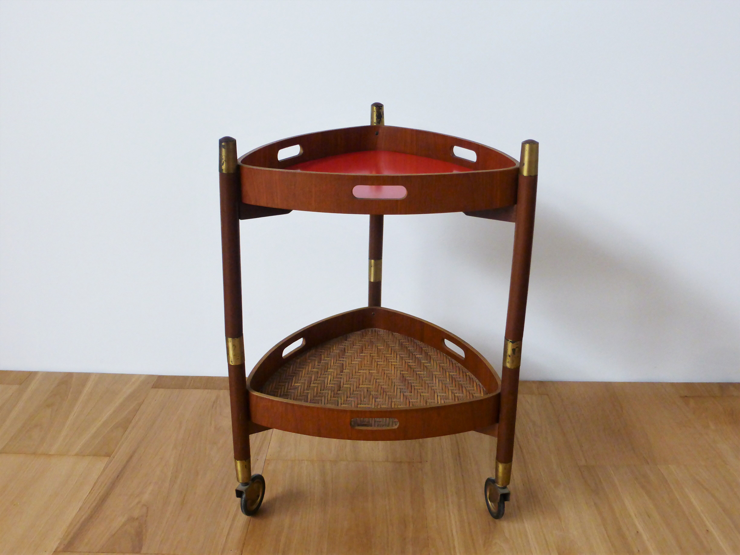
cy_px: 278
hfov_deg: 52.6
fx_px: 748
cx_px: 370
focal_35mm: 35
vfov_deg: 40.7
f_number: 3.7
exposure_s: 1/40
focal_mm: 6.1
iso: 400
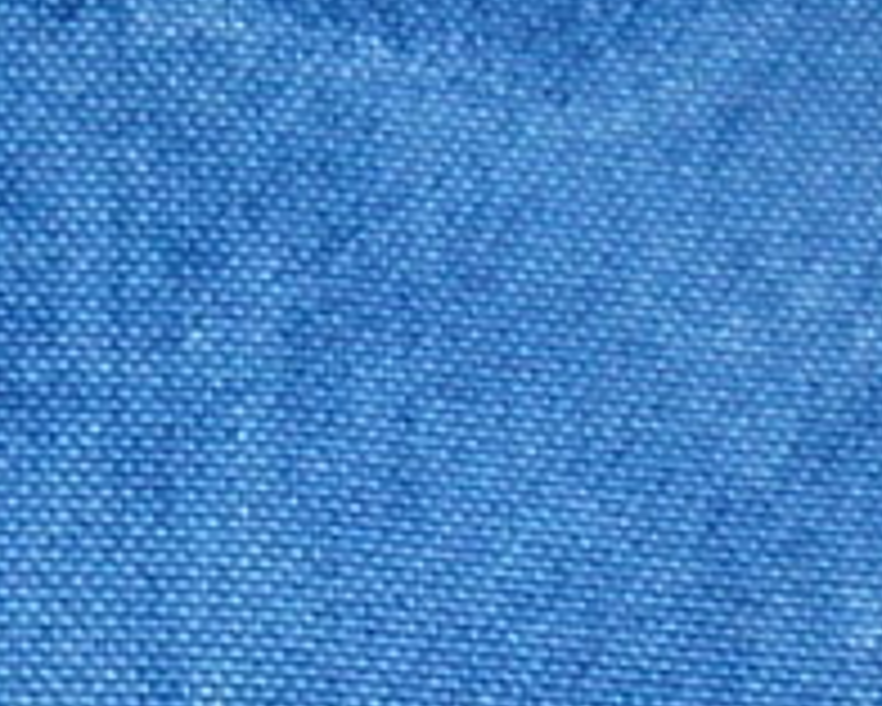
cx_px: -765
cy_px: 1061
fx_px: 4544
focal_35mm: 174
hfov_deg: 10.4
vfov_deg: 8.7
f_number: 2.8
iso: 100
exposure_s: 1/30
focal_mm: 5.2
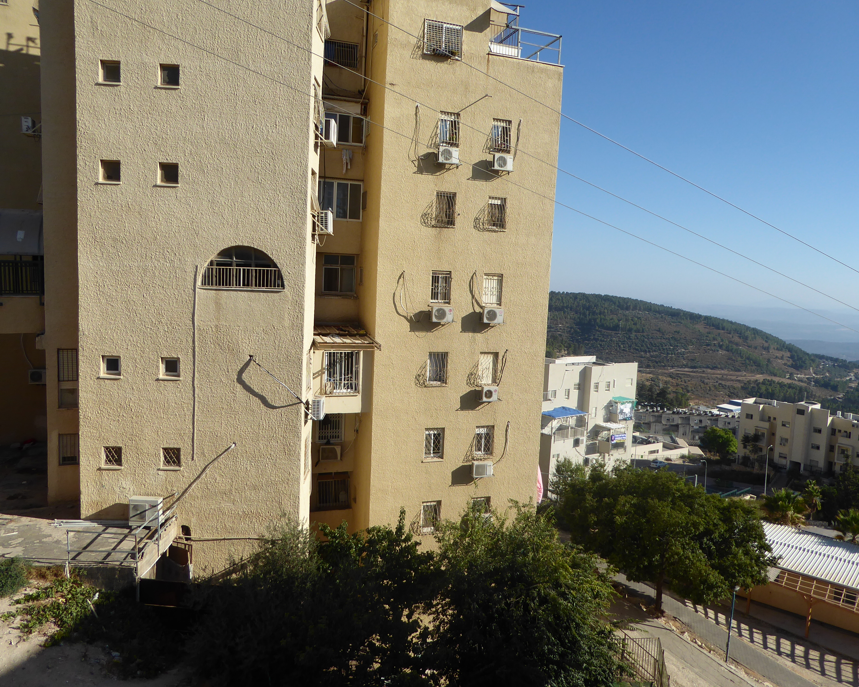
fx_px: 686
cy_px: 344
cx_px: 443
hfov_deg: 64.1
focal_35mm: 27
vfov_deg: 53.2
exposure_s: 1/1000
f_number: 3.3
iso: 80
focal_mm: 4.3
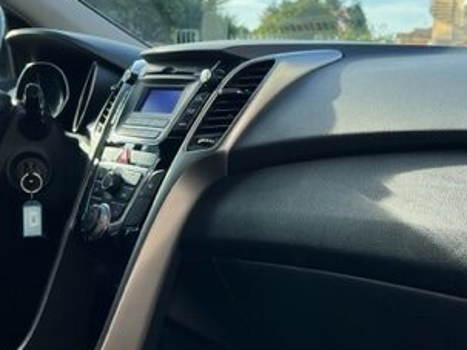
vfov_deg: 26.5
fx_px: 742
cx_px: 271
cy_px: 139
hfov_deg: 34.9
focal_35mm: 55
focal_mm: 5.7
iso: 50
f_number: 1.5
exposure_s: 1/1171
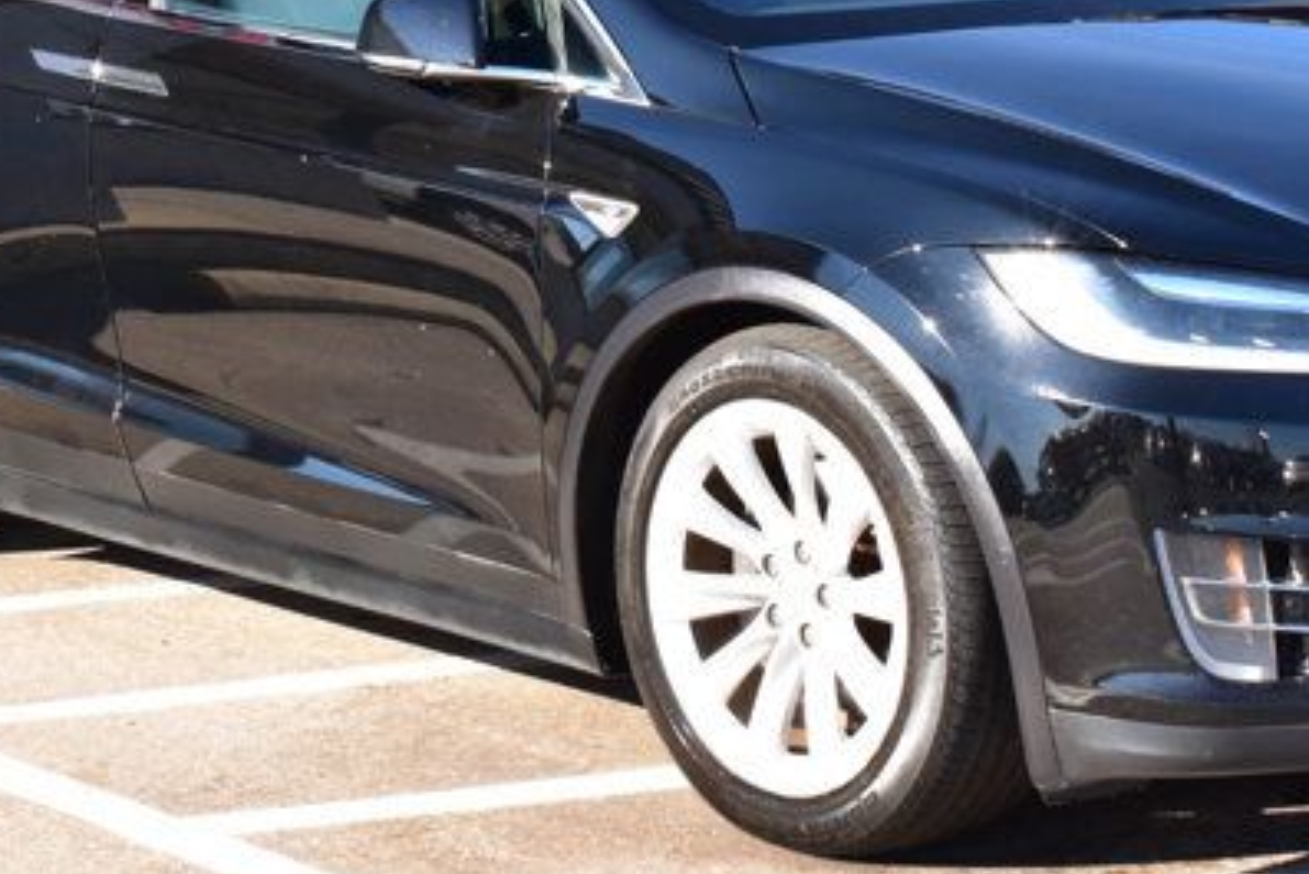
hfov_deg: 17.5
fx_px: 4219
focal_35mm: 116
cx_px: 267
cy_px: -99
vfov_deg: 11.6
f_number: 10
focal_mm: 30
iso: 400
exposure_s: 1/200
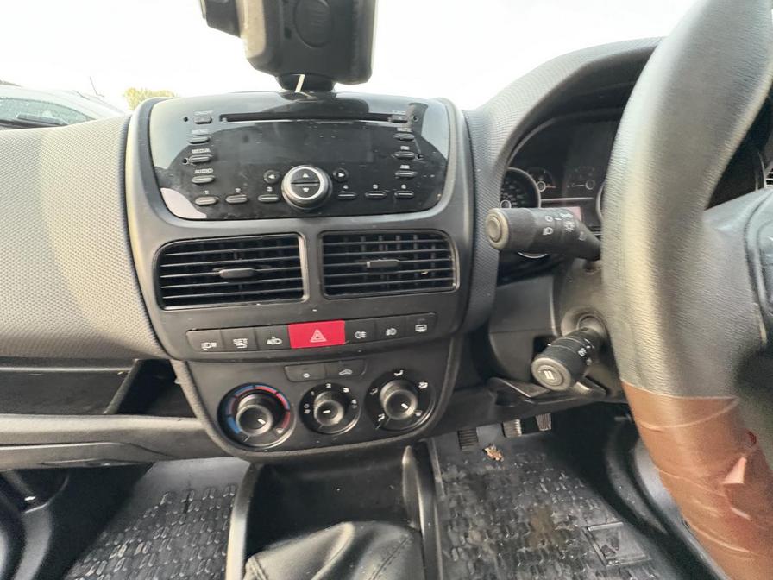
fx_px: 313
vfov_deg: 85.7
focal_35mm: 14
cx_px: 386
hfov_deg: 102.1
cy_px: 290
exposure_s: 1/53
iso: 800
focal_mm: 2.22
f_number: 2.2
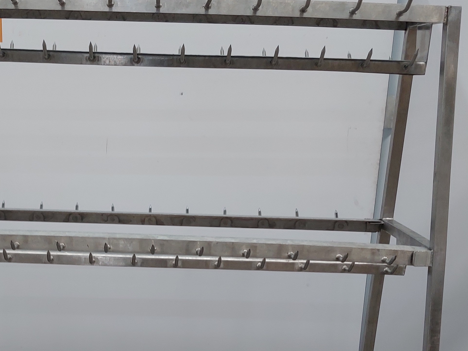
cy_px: 284
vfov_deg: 25.2
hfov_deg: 33.2
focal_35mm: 57
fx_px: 770
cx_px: 123
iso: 50
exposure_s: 1/50
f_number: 1.8
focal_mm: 4
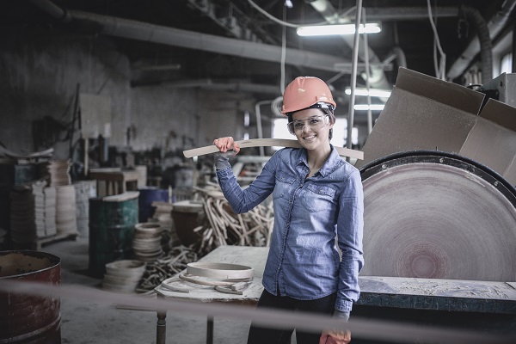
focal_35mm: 35
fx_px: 502
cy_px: 172
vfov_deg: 37.9
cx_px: 258
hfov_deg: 54.4
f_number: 1.6
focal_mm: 35
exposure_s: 1/100
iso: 800
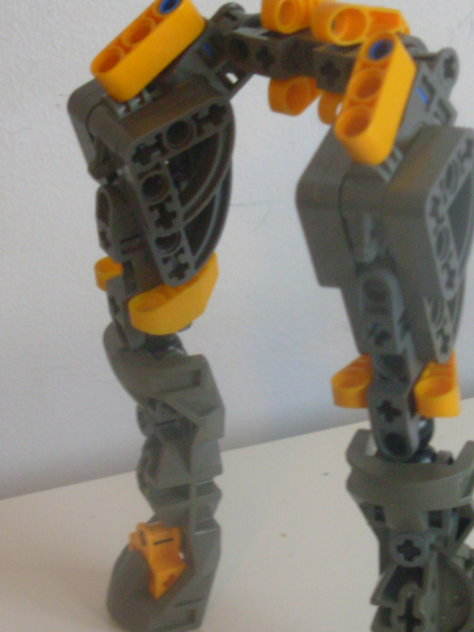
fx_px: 1935
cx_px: 334
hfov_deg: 13.9
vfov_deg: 18.5
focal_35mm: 106
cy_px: 365
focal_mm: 11.5
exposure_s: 1/4.6
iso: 159
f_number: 3.5
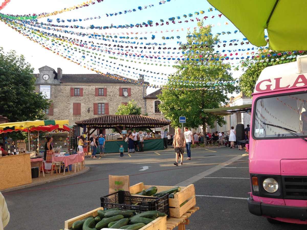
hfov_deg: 55.4
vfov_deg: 42.9
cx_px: 154
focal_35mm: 33
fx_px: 293
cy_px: 115
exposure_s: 1/229
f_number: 2.4
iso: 50
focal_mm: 4.12
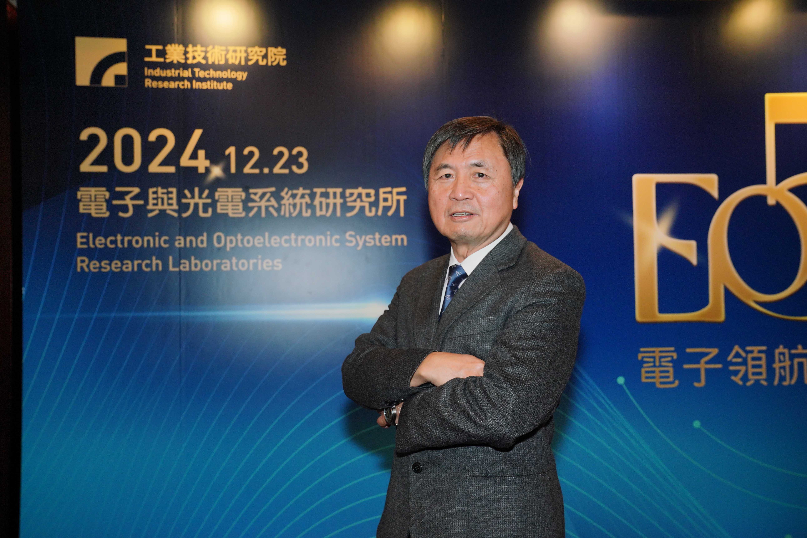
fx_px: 830
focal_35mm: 37
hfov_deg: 51.9
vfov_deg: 36.0
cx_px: 404
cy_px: 269
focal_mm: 37
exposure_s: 1/160
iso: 1600
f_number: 5.6
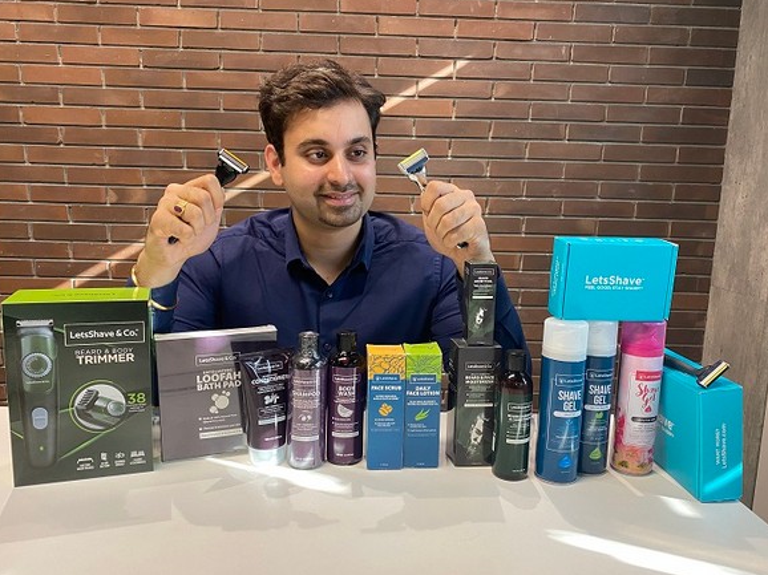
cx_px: 389
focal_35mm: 27
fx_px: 599
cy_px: 292
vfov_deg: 51.3
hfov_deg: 65.3
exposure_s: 1/50
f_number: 1.8
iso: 200
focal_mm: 4.25
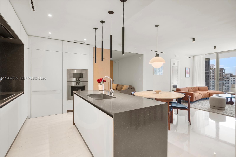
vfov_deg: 73.7
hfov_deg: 96.7
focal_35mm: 16
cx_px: 118
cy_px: 78
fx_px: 105
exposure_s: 1/320
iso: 320
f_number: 8
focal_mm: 16
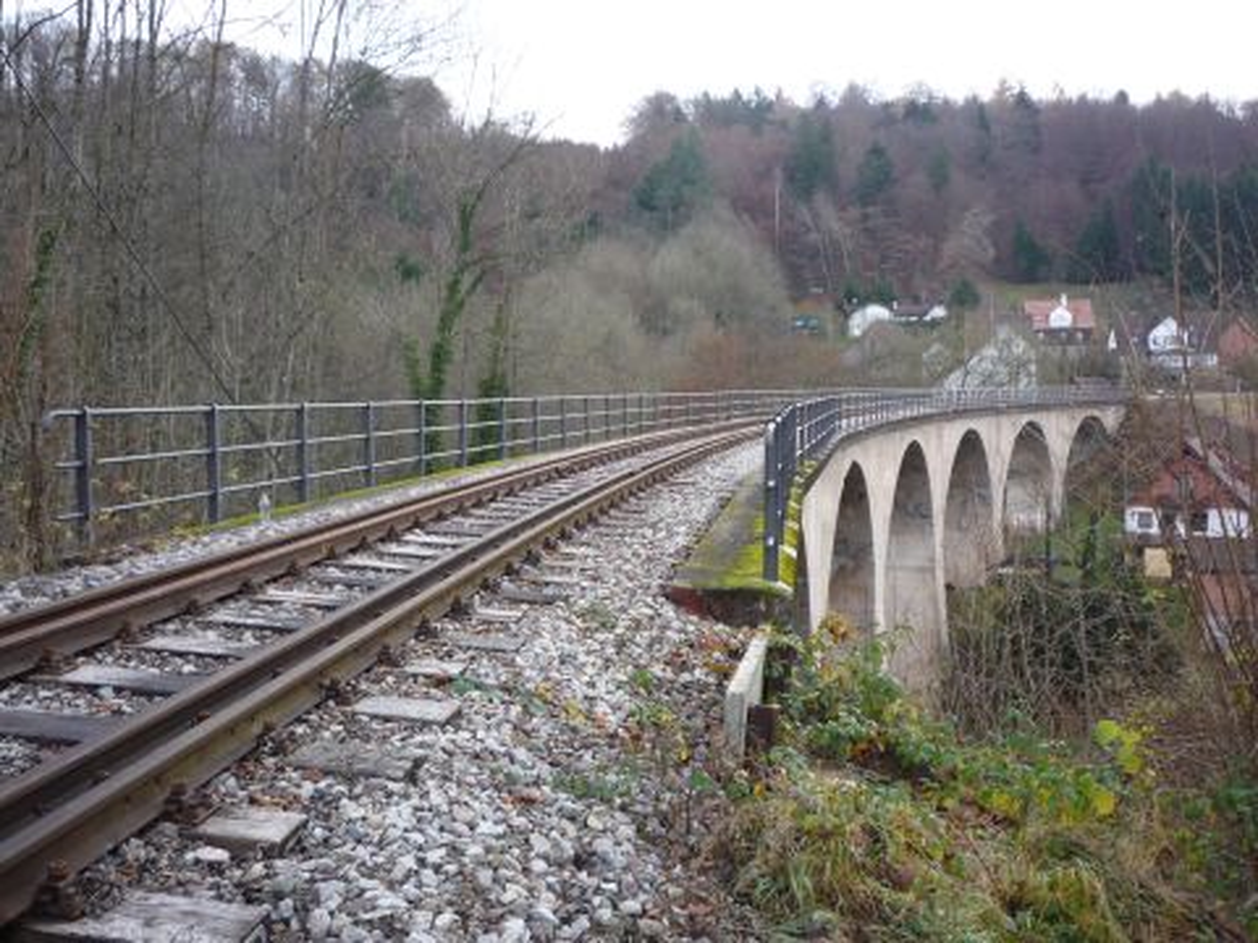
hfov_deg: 56.8
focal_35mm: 32
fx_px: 1163
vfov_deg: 44.2
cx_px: 629
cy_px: 472
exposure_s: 1/80
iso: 100
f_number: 3.3
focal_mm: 5.2
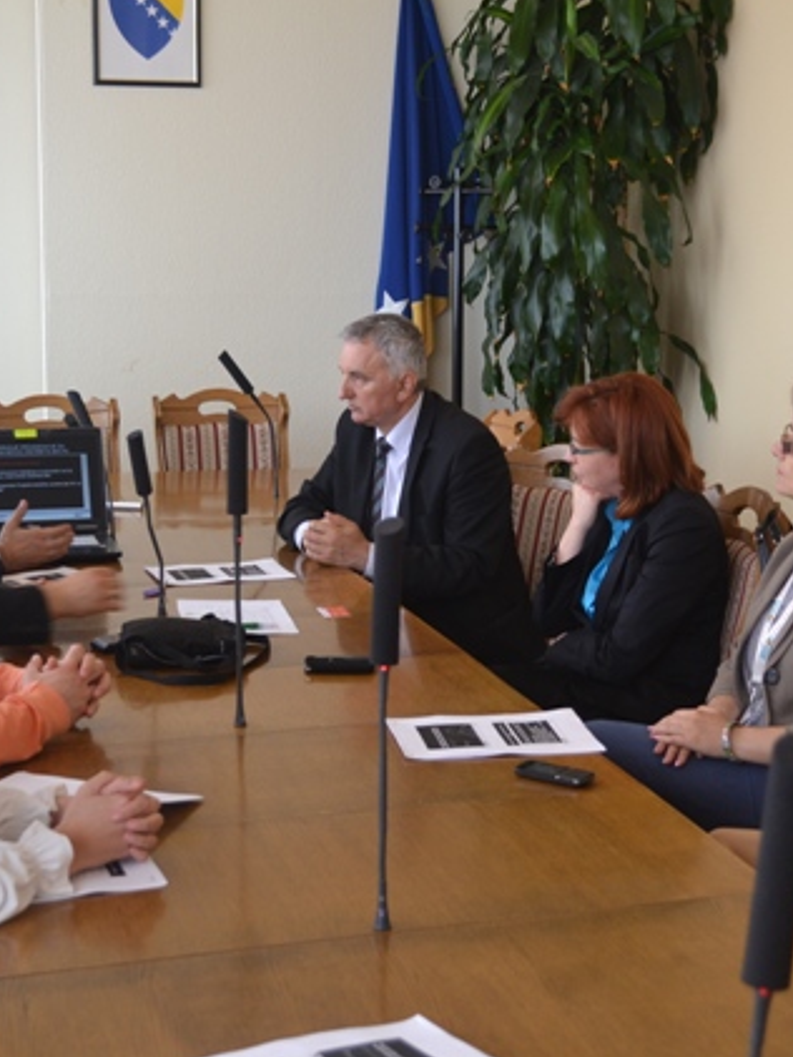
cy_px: 528
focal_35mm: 57
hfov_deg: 25.7
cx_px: 404
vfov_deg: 33.8
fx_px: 1740
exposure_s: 1/40
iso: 400
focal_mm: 26
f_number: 4.2
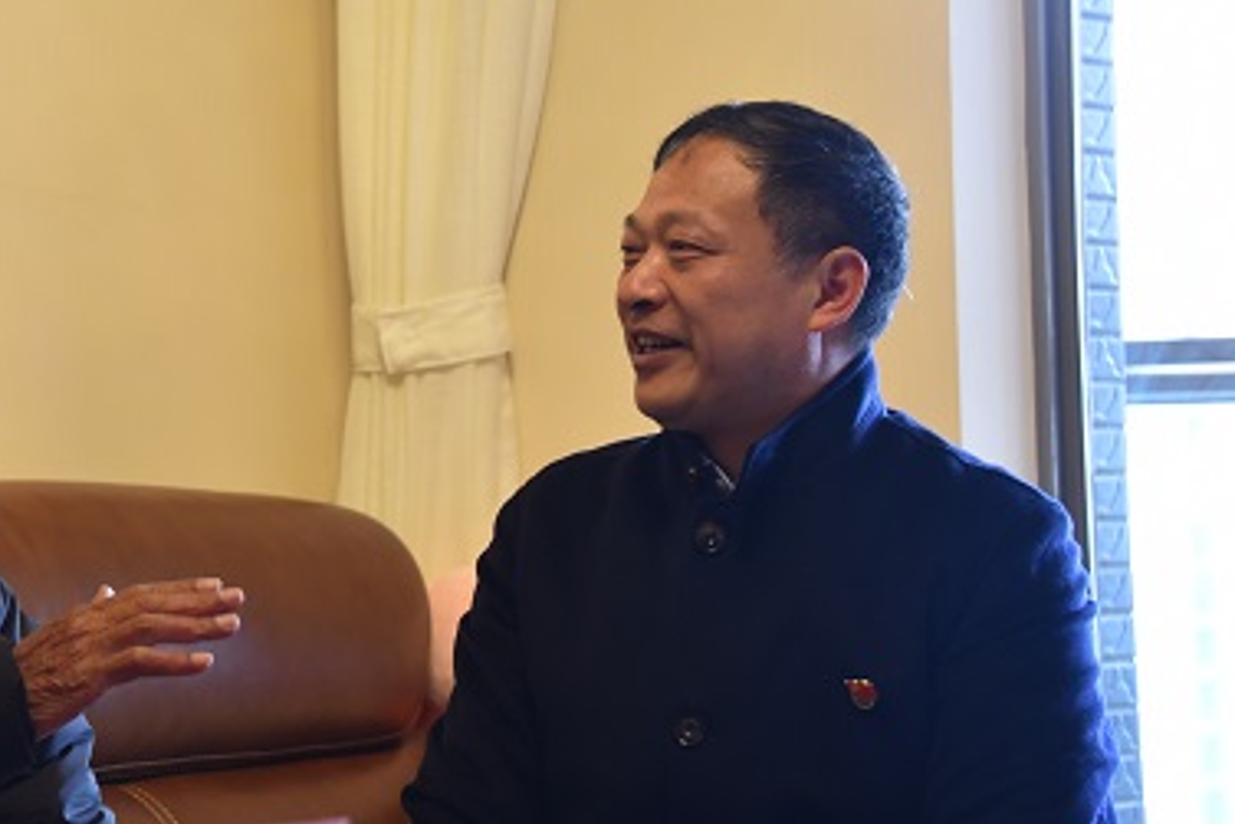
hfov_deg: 18.7
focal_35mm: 108
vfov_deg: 12.7
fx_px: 3706
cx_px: 210
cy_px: 251
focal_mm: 58
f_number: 4.5
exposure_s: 1/60
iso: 2000
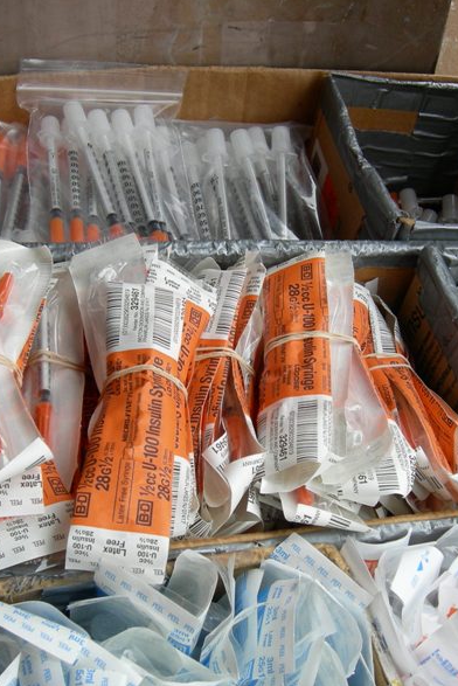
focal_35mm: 51
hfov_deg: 26.5
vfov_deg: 38.9
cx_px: 265
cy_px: 347
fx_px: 972
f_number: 3.8
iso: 64
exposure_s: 1/64.1
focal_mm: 7.5
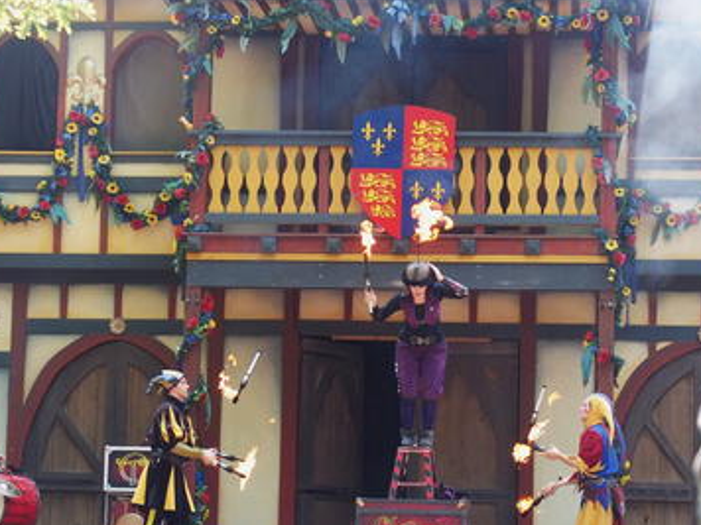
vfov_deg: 15.4
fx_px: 1944
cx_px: 352
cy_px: 269
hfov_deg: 20.4
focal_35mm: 96
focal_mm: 16.1
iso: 500
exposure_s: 1/500
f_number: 2.8
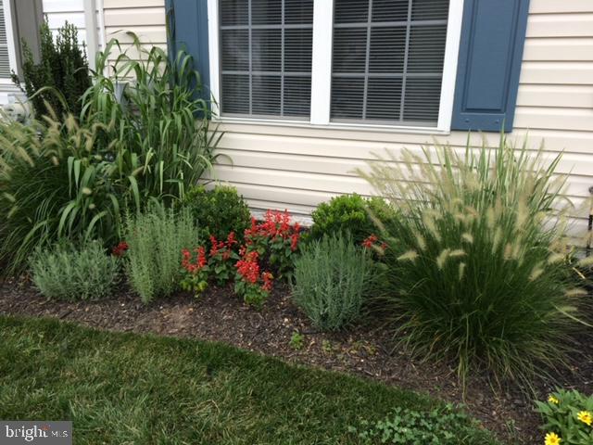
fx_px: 497
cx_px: 296
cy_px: 222
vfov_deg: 48.2
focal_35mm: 29
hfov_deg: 61.7
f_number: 2.2
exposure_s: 1/172
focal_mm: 4.15
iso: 32
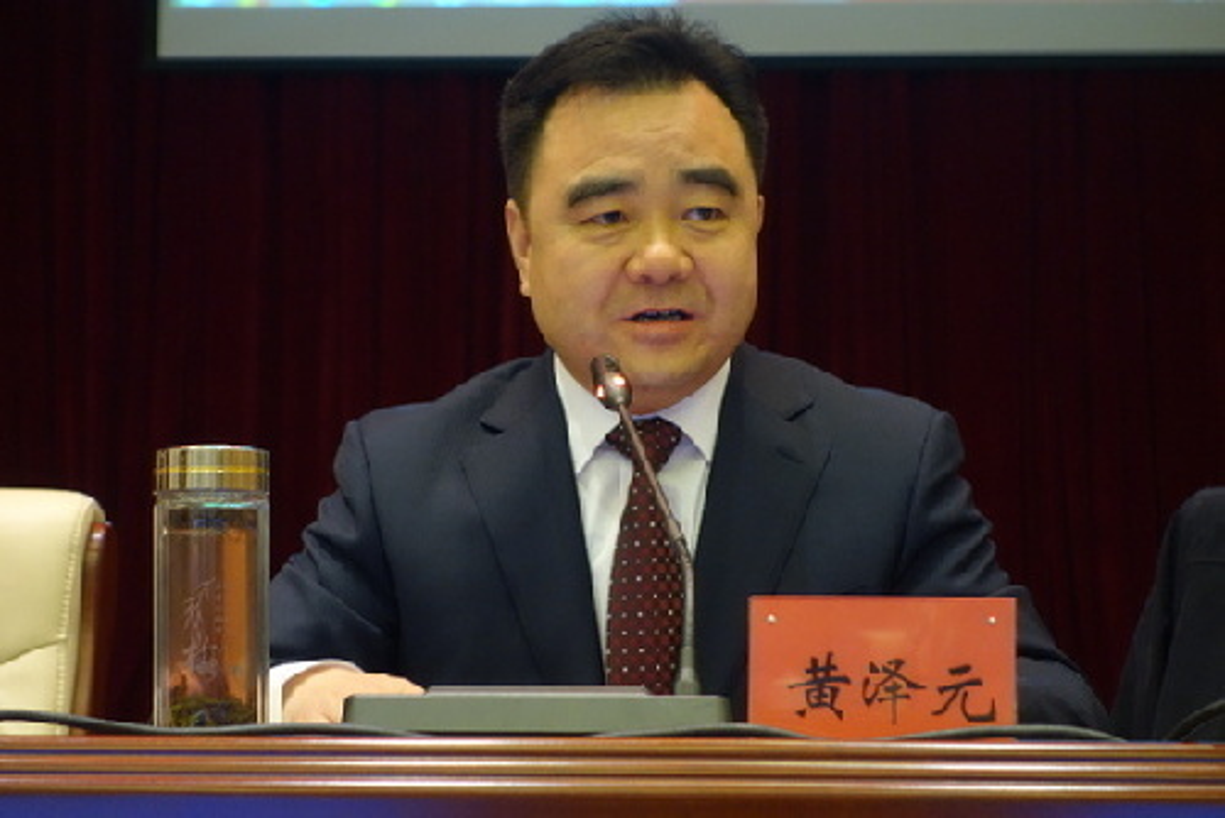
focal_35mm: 98
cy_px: 409
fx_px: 3337
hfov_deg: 20.8
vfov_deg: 14.0
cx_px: 612
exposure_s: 1/8
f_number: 4.9
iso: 800
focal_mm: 36.58
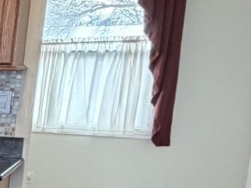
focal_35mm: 83
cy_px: 159
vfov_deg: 17.6
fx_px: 602
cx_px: -401
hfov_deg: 13.6
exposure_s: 1/60
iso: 250
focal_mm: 2.22
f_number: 2.2
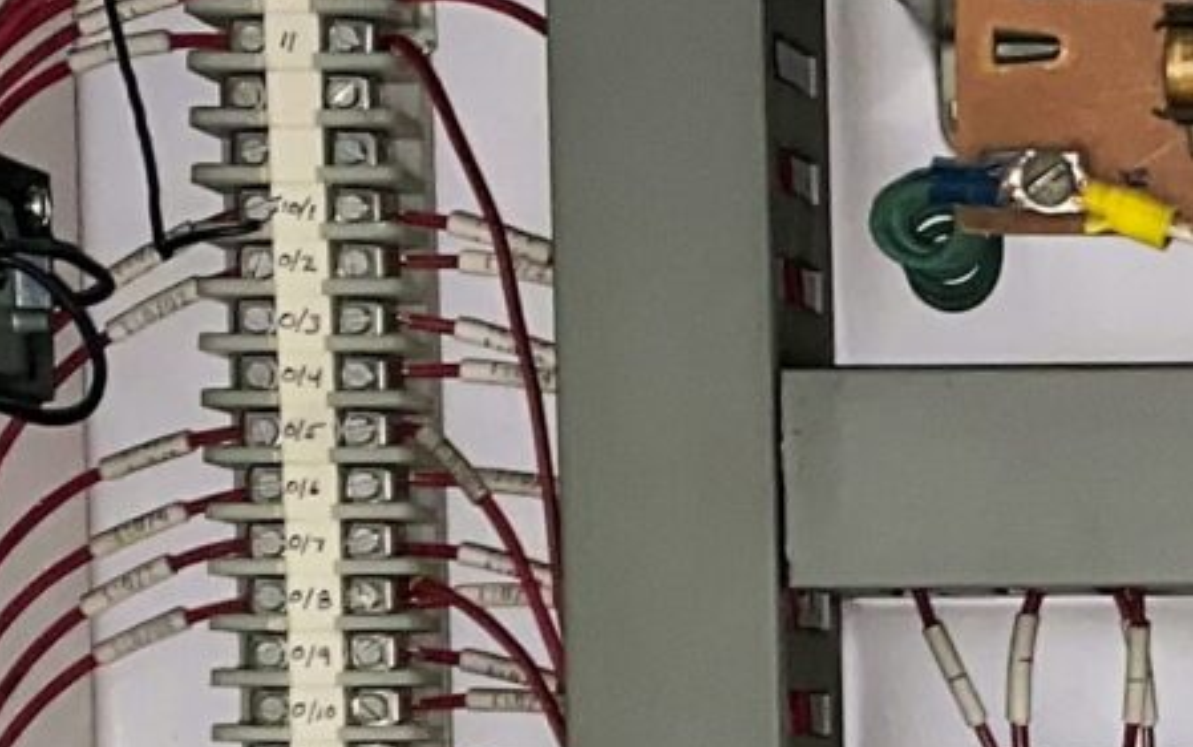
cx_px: 1645
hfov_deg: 12.8
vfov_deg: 8.1
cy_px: 1204
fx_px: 5106
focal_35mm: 157
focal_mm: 4.25
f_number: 1.8
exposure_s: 1/12
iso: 64
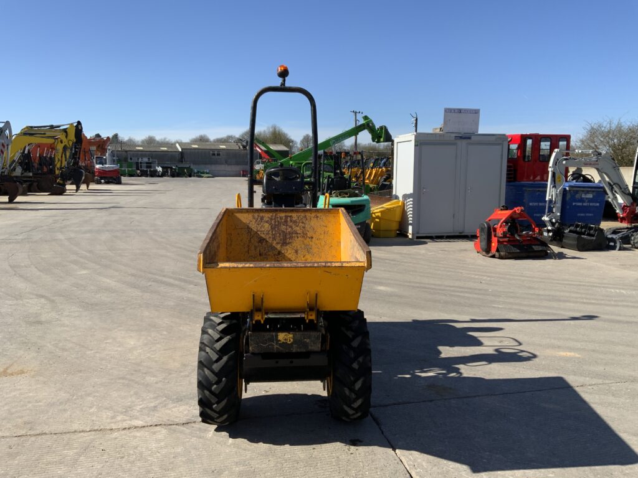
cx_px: 319
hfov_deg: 61.7
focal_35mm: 29
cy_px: 239
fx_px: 534
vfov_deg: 48.2
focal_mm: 3
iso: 16
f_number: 1.8
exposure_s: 1/1675
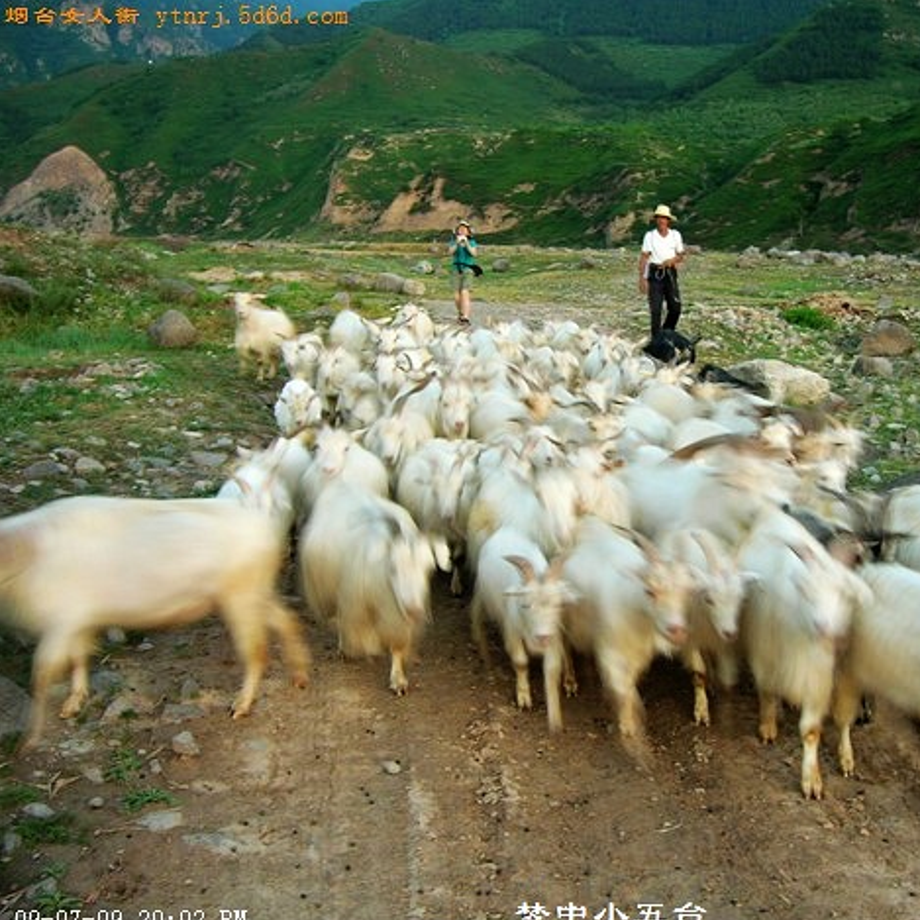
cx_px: 612
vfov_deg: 40.9
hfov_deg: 40.4
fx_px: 1233
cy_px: 467
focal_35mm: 41
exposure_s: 1/7
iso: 50
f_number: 2.9
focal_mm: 5.7
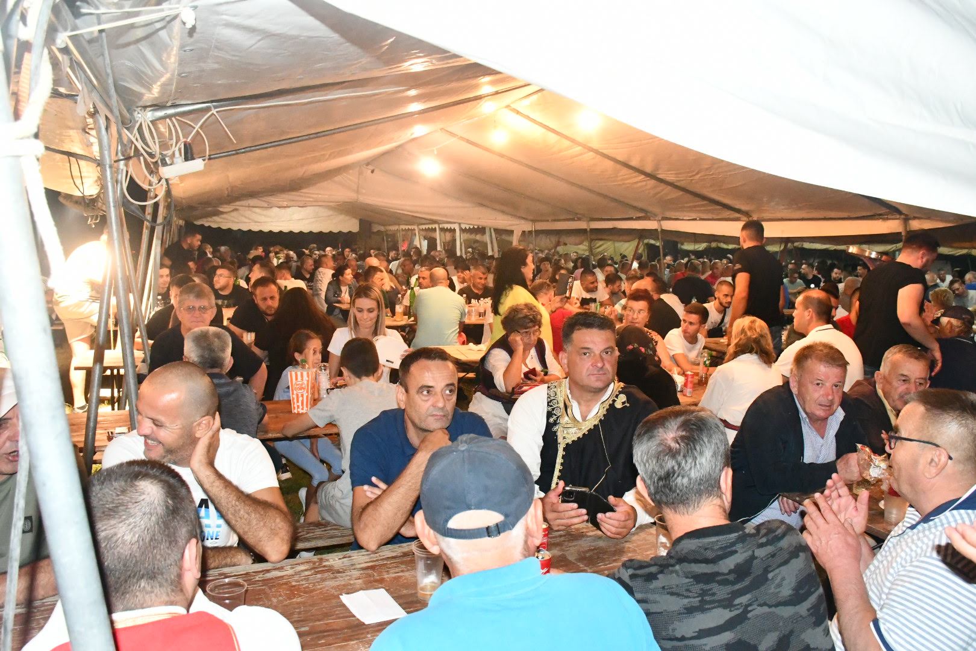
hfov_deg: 61.9
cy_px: 326
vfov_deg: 43.6
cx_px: 488
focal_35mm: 30
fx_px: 813
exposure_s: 1/60
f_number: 7.1
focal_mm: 20
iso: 11400
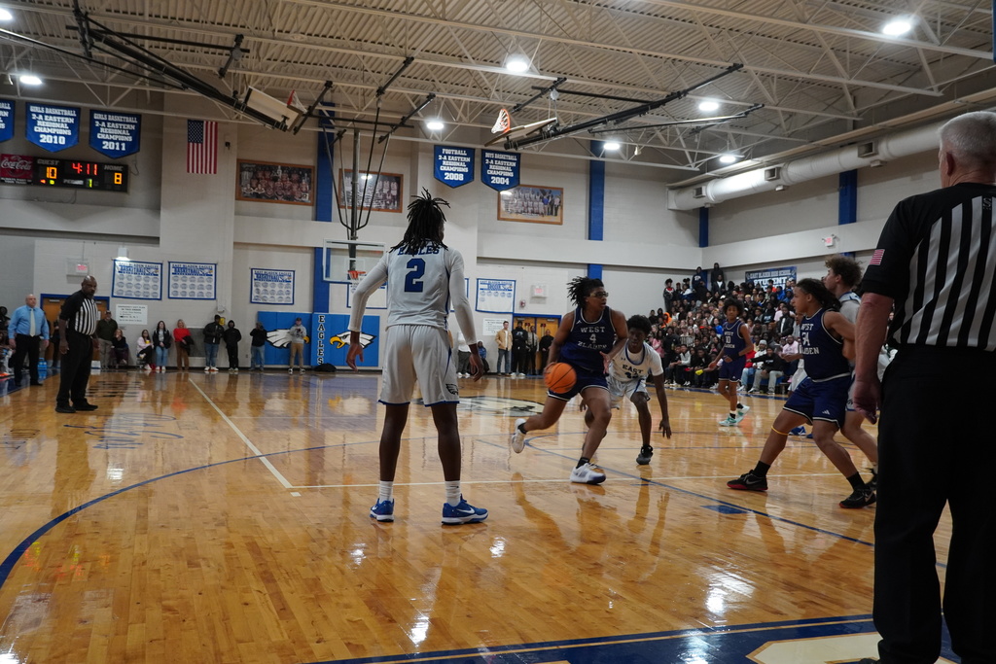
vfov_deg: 38.4
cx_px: 498
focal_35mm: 34
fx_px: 955
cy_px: 332
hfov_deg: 55.1
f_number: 4
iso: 1600
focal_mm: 23
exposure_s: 1/160
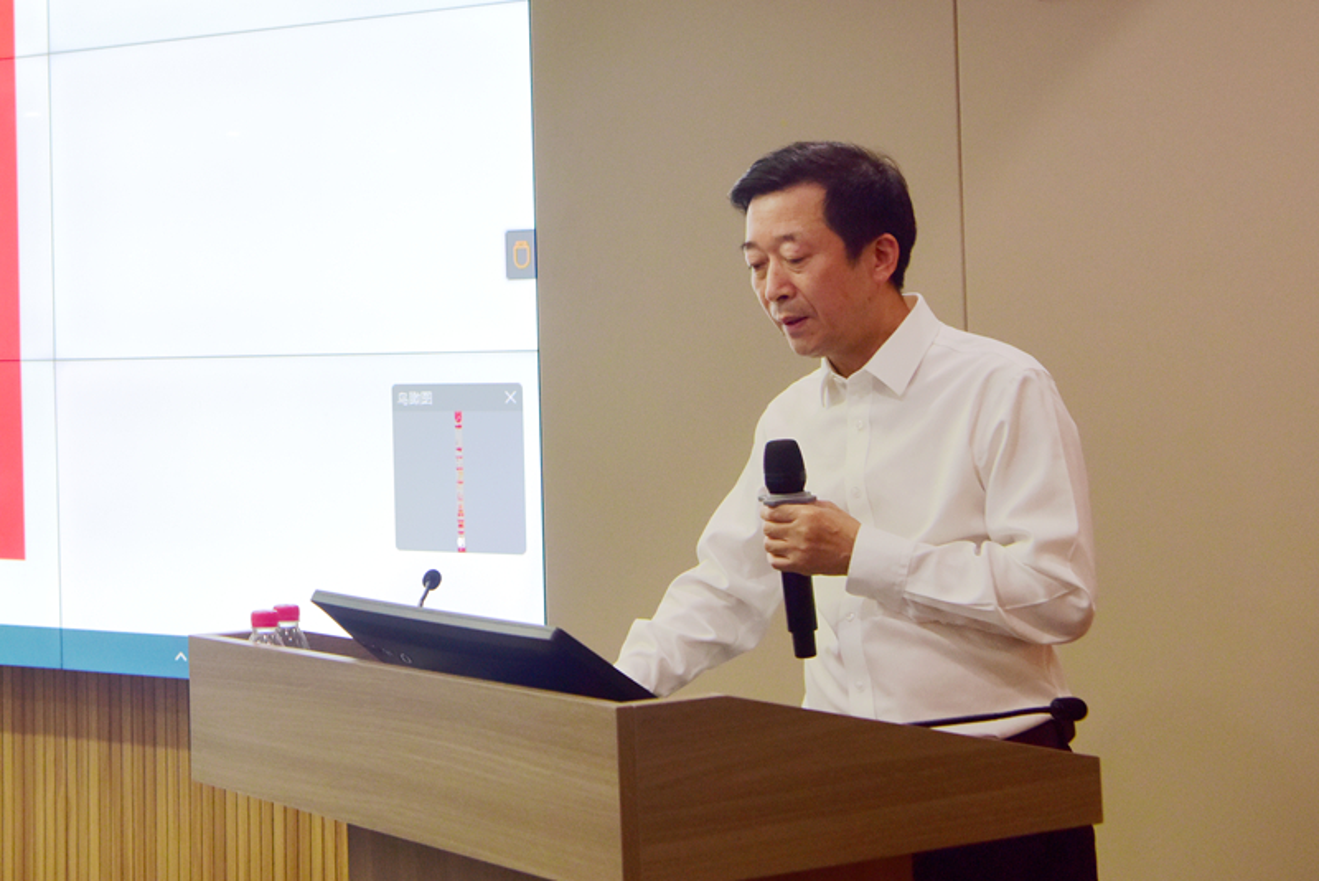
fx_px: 1466
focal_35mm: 40
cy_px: 440
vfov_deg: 33.4
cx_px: 660
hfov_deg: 48.4
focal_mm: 40
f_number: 5
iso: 1000
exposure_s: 1/100
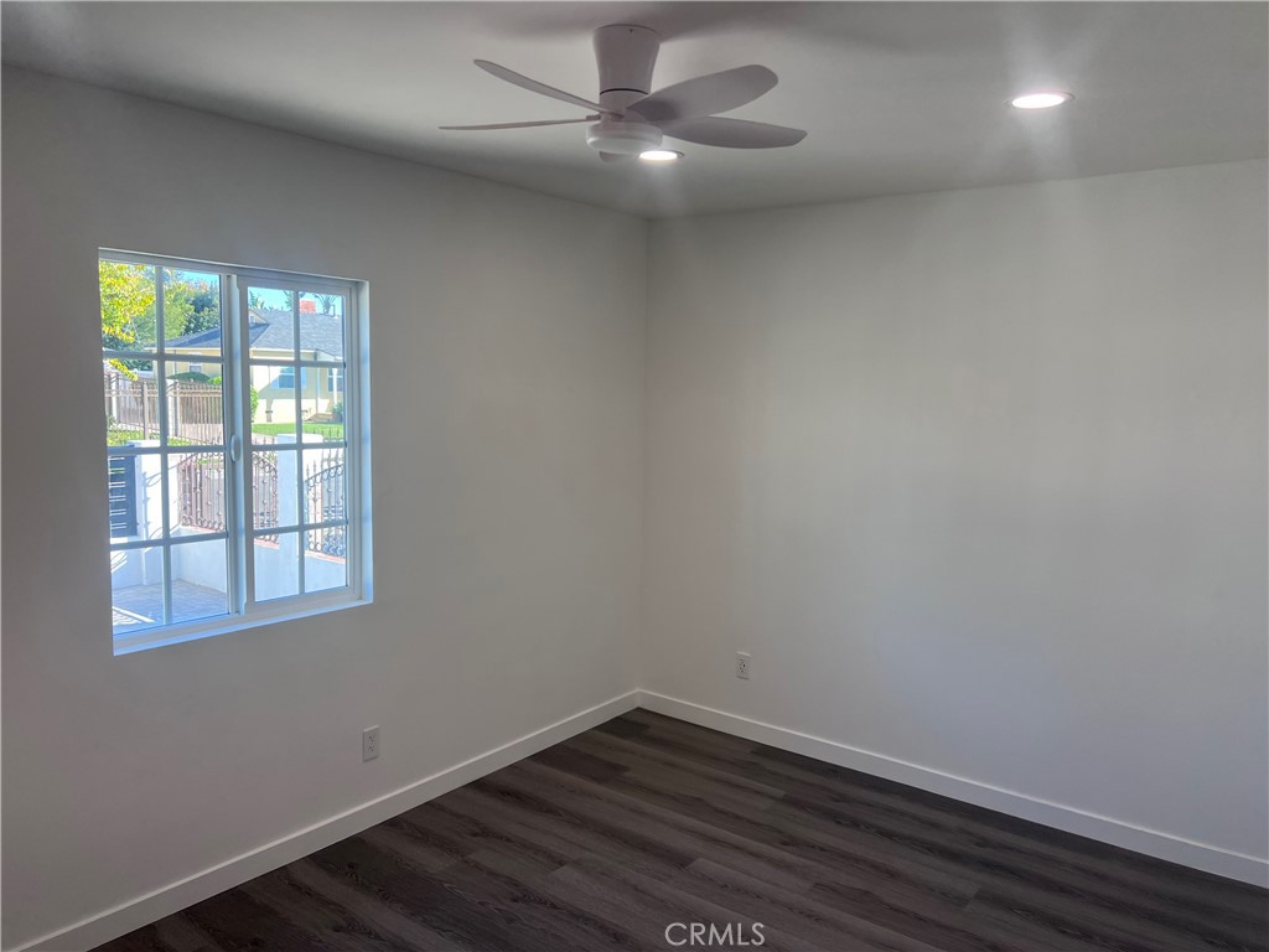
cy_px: 476
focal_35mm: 26
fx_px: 953
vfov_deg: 53.1
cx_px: 634
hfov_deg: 67.3
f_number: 1.5
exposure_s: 1/239
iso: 50
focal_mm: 5.7
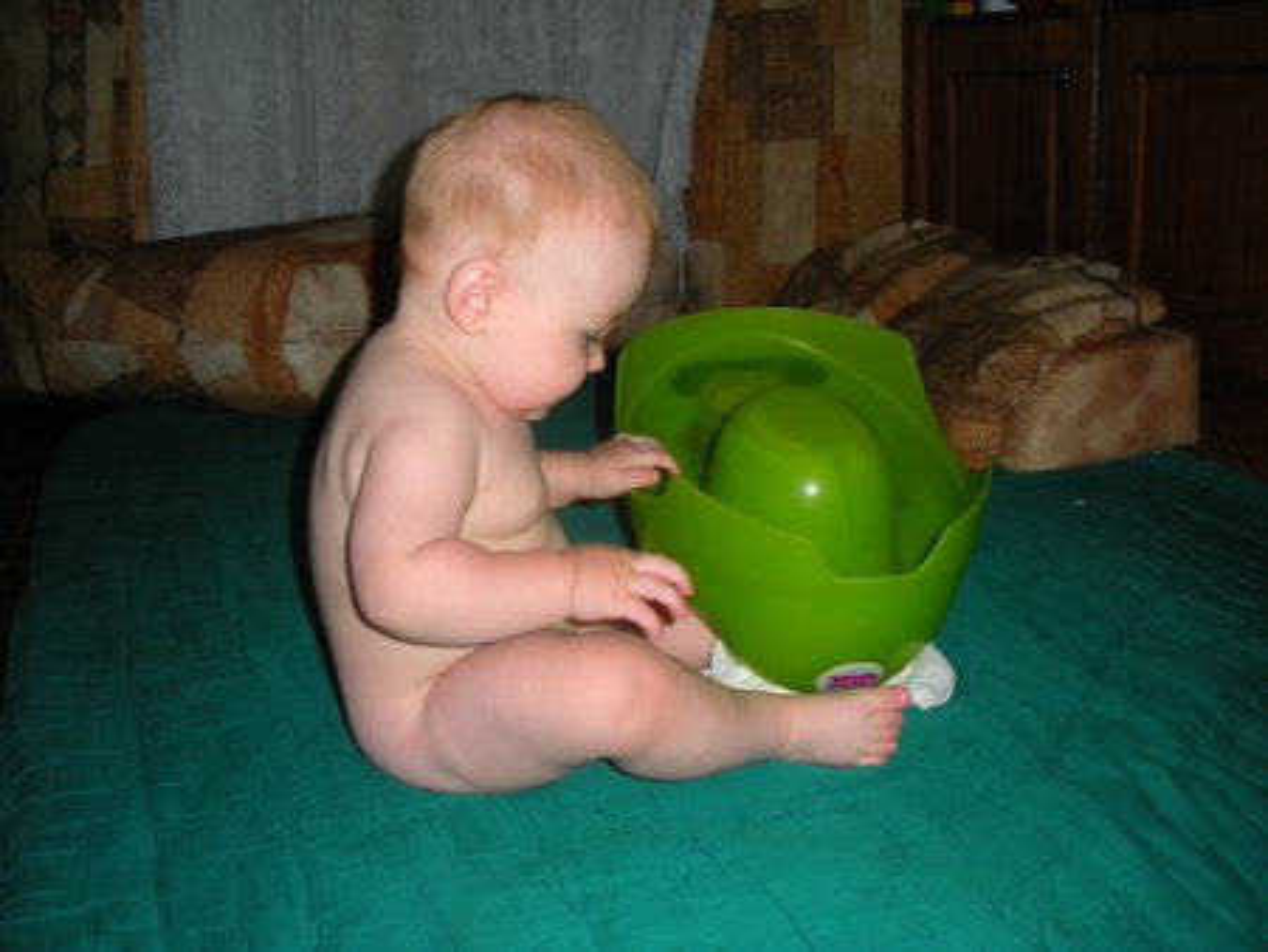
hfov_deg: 51.3
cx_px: 634
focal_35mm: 36
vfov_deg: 39.7
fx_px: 1319
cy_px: 476
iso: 64
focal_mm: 6.3
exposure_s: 1/60
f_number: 3.5
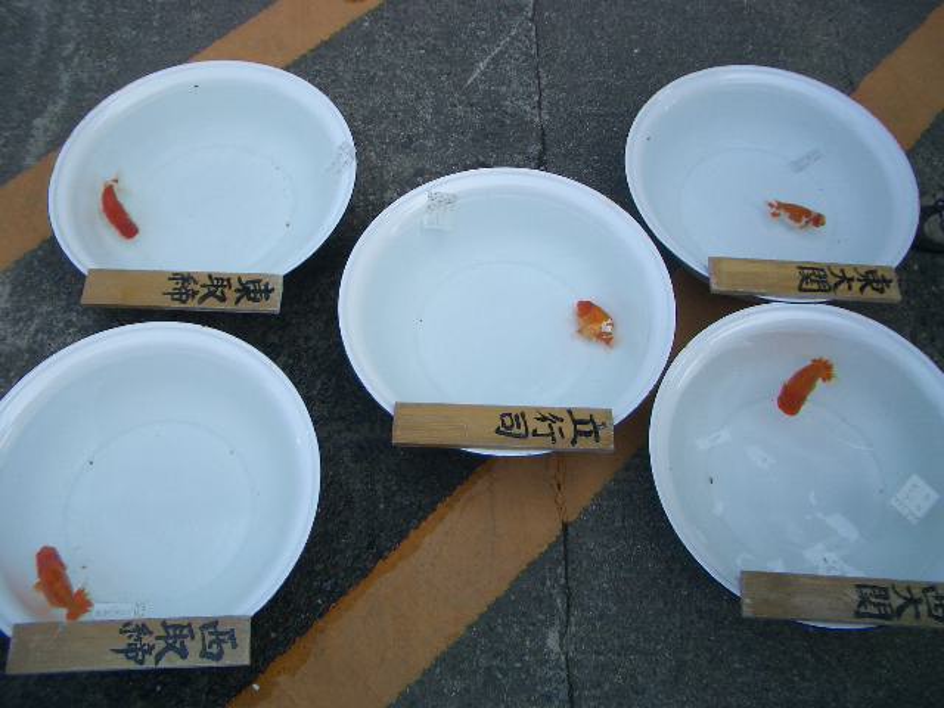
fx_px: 954
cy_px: 354
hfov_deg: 52.6
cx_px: 472
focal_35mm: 35
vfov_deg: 40.7
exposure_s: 1/800
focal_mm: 5.8
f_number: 2.6
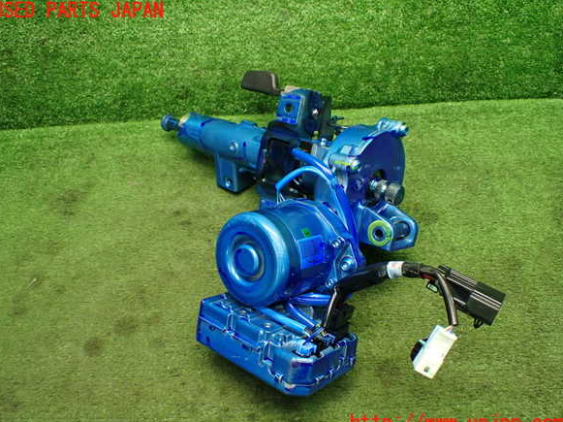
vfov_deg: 45.4
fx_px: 504
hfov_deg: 58.4
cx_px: 278
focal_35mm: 31
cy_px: 217
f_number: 2.3
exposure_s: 1/100
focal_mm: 5.4
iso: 800
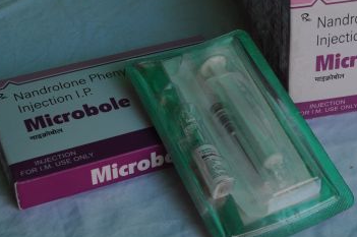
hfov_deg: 22.7
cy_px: 48
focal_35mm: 89
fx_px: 881
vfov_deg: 15.2
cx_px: 261
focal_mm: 26
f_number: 7.1
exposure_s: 1/250
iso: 400
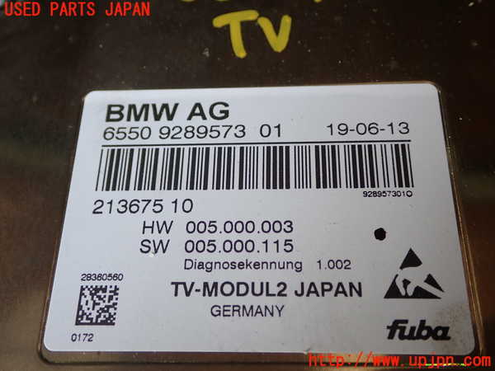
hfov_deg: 45.8
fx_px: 586
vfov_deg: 35.1
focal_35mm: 41
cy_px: 186
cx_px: 248
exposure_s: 1/80
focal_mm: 7.31
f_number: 2.8
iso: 100
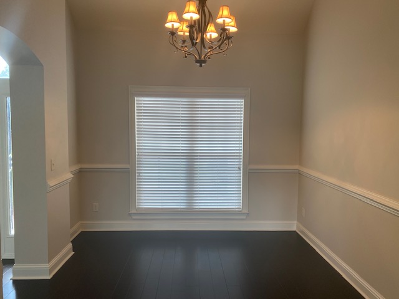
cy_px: 150
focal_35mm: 26
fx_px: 300
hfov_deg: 67.3
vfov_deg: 53.1
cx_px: 200
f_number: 1.8
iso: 100
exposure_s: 1/120
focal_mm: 4.25
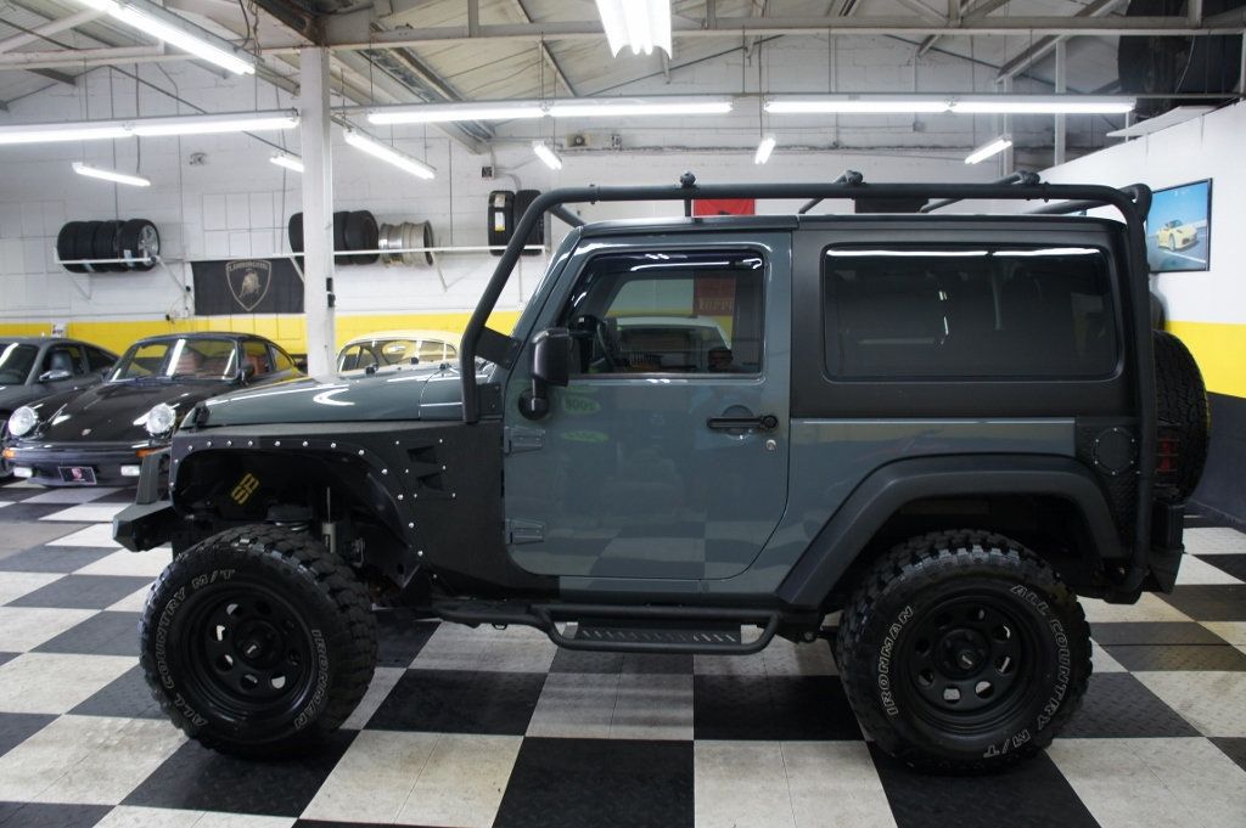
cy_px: 414
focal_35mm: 27
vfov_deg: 47.9
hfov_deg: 67.4
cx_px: 623
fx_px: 934
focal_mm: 18
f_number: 3.5
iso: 320
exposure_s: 1/30
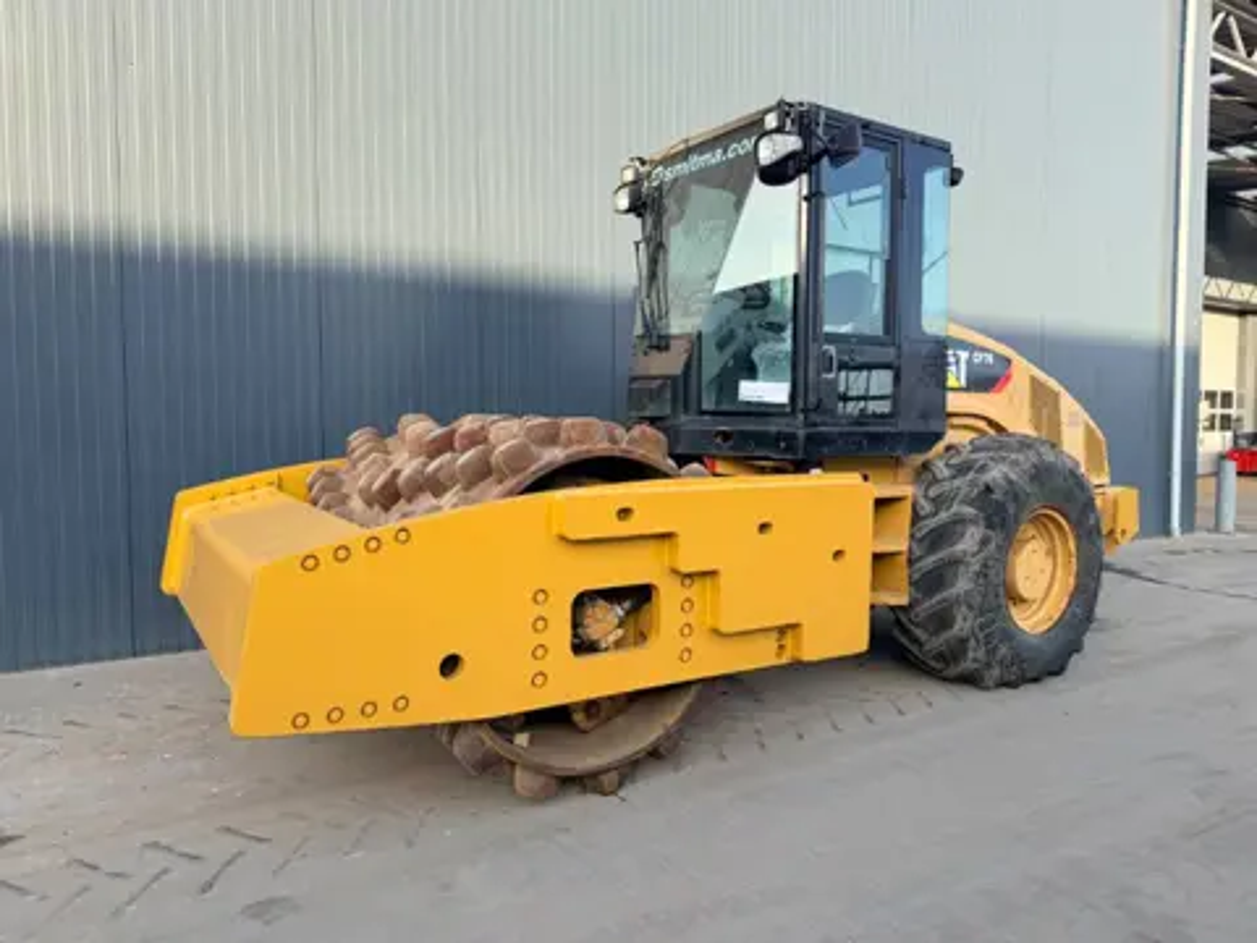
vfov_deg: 56.8
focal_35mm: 24
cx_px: 628
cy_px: 472
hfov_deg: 71.6
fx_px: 872
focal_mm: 6.76
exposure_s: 1/742
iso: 80
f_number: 1.78
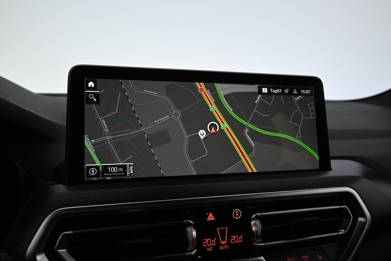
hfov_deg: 63.2
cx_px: 196
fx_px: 318
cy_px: 130
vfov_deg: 44.6
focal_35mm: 29
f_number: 3.8
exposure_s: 1/30
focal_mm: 19.5
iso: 800
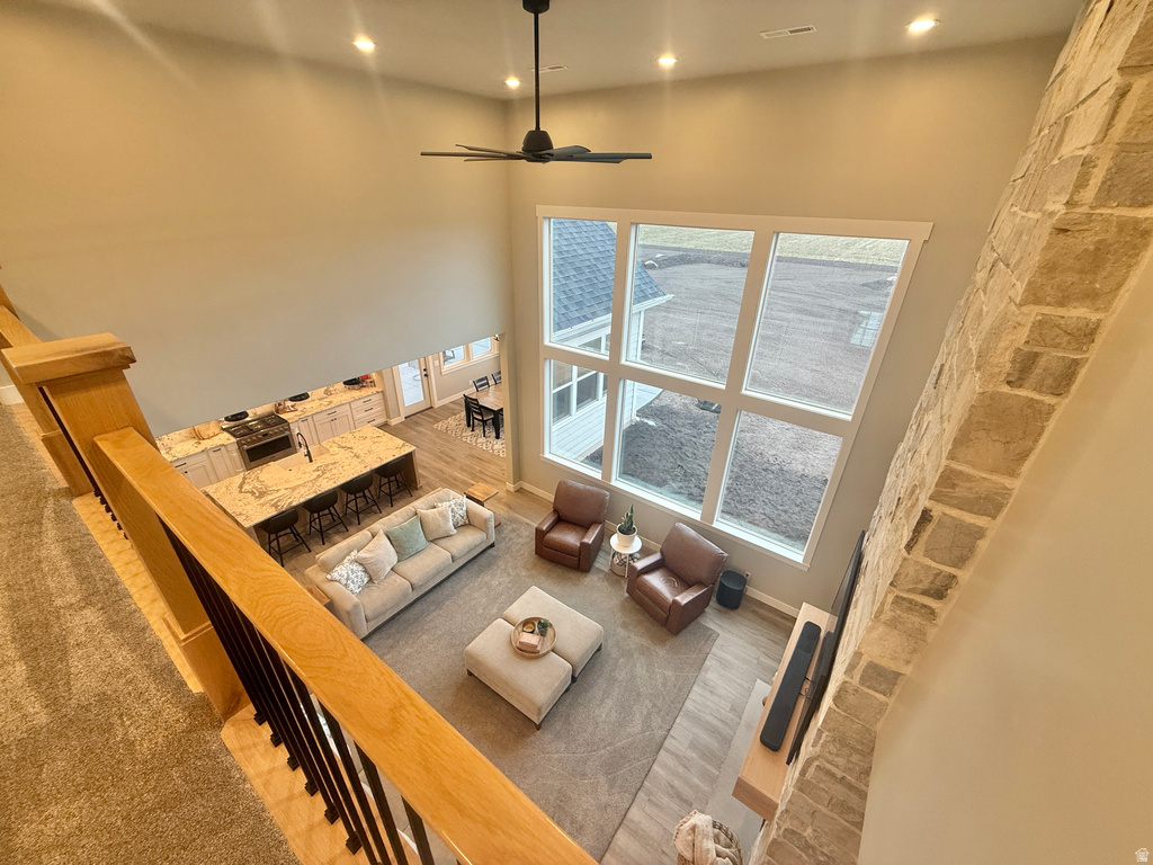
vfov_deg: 85.7
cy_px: 432
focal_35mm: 14
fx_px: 466
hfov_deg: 102.1
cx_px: 576
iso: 100
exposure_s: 1/120
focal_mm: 2.22
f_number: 2.2
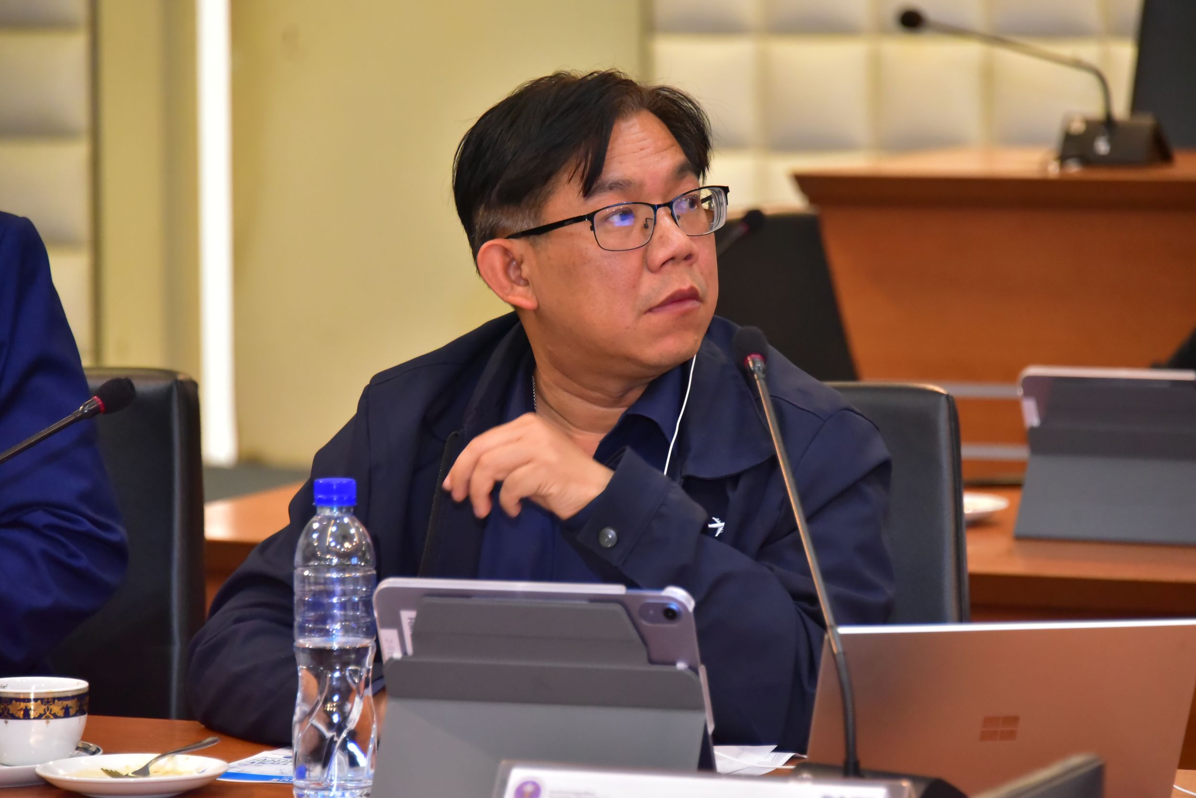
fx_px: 6314
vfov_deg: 7.2
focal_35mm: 190
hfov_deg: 10.8
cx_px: 598
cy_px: 399
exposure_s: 1/100
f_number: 5.6
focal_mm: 190
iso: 6400
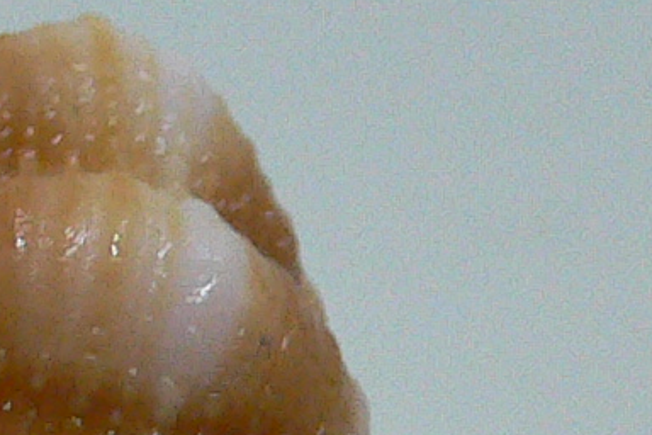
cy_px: 477
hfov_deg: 10.6
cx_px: -95
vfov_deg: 7.2
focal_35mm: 191
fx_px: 3459
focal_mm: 4.6
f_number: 2.8
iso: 200
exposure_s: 1/60
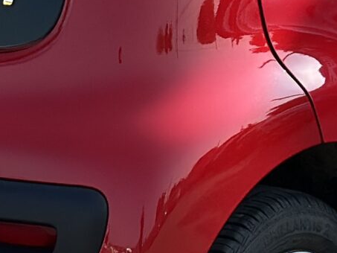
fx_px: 2639
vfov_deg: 5.5
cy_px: 16
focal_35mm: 271
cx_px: 161
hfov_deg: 7.3
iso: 100
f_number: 1.78
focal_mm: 6.86
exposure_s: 1/2732
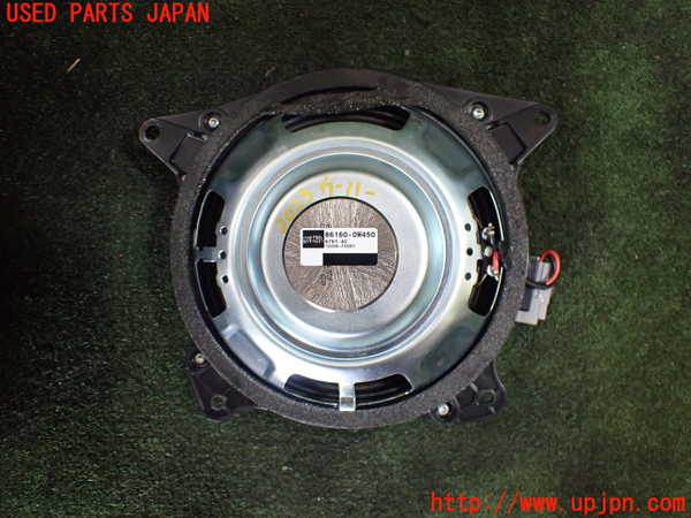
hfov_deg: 60.0
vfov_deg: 46.8
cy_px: 259
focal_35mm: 30
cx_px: 346
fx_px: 599
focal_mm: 5.4
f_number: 2.3
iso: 500
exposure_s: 1/125
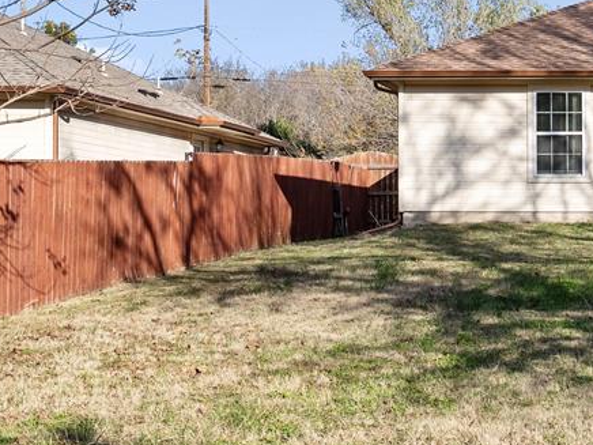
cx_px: 653
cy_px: 144
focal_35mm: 79
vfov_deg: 18.6
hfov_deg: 23.2
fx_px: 1353
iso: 640
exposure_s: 1/800
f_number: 6.3
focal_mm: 35
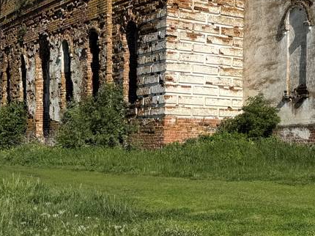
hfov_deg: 27.8
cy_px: -21
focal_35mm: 67
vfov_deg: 20.9
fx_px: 609
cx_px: 290
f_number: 1.78
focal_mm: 6.76
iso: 80
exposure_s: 1/6410
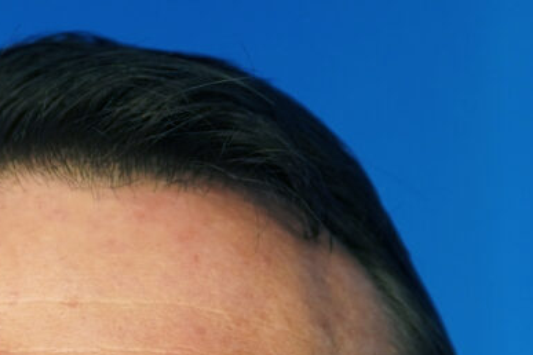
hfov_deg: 2.9
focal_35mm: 714
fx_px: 10570
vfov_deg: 1.9
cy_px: 826
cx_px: -186
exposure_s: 1/160
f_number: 4
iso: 640
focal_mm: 144
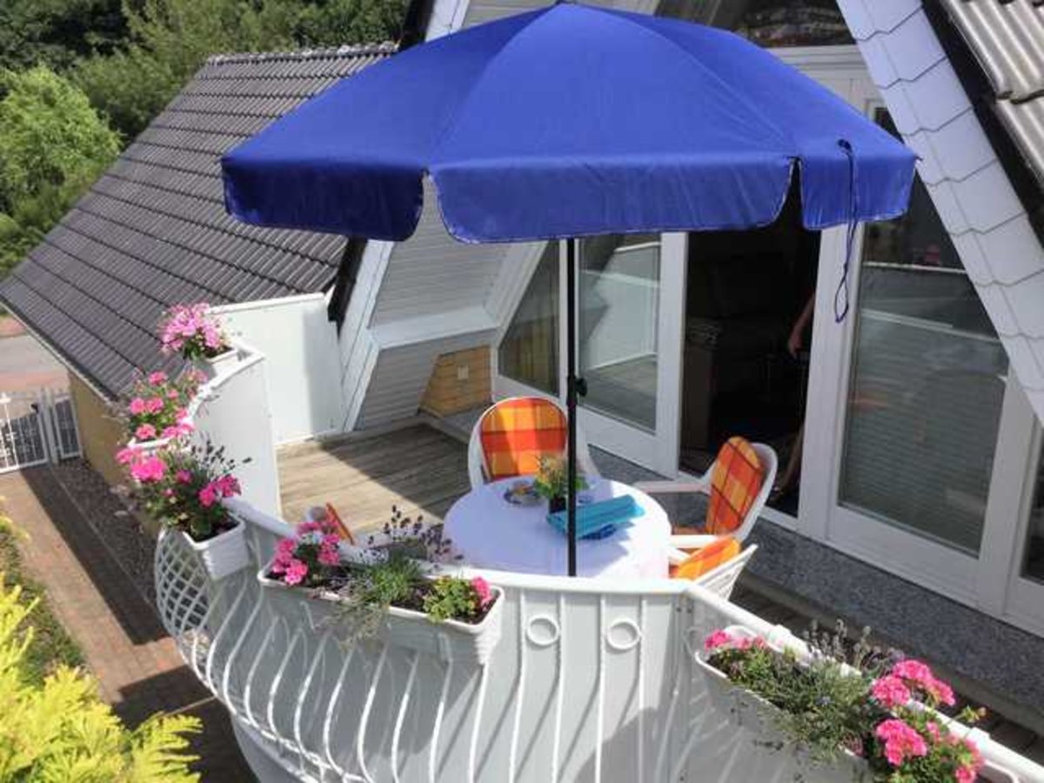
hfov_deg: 58.4
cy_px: 392
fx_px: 935
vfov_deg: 45.4
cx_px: 522
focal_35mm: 31
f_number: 2.4
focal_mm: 3.3
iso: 25
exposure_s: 1/1359
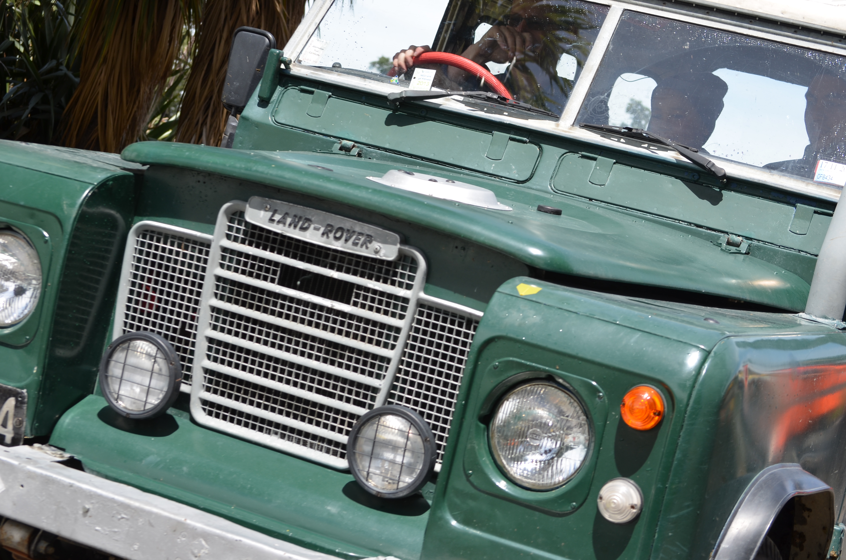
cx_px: 423
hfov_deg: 24.7
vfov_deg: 16.5
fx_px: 1935
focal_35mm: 82
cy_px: 280
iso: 125
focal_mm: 55
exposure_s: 1/250
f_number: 8
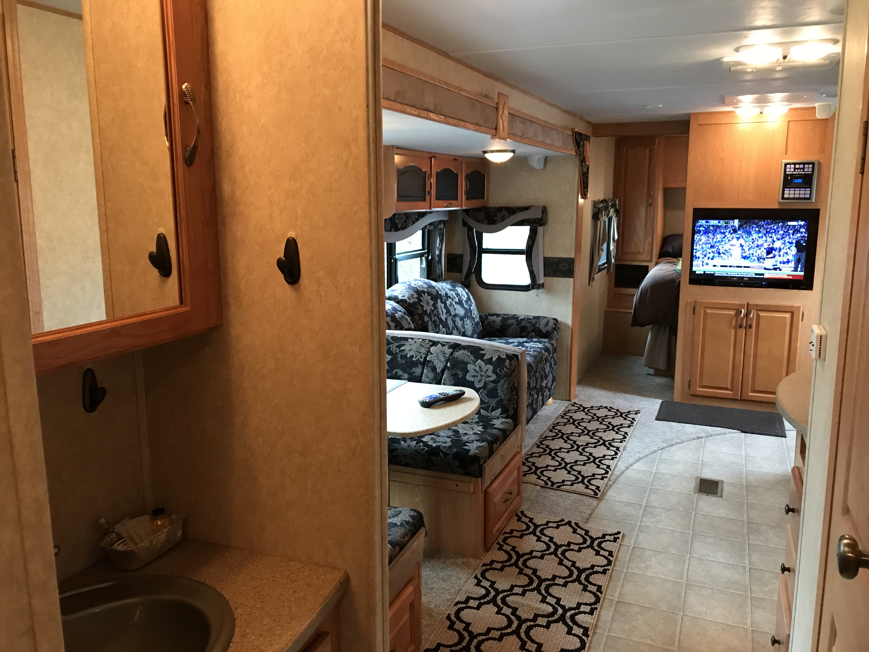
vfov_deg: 49.7
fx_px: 703
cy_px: 326
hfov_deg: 63.4
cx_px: 434
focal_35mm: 28
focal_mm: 3.99
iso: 100
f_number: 1.8
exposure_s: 1/13
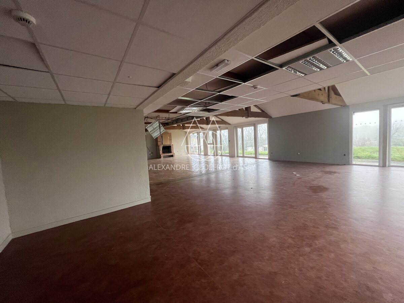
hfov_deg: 106.2
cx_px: 202
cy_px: 152
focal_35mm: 13
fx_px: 152
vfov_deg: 89.9
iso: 250
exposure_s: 1/86
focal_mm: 1.57
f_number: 1.8
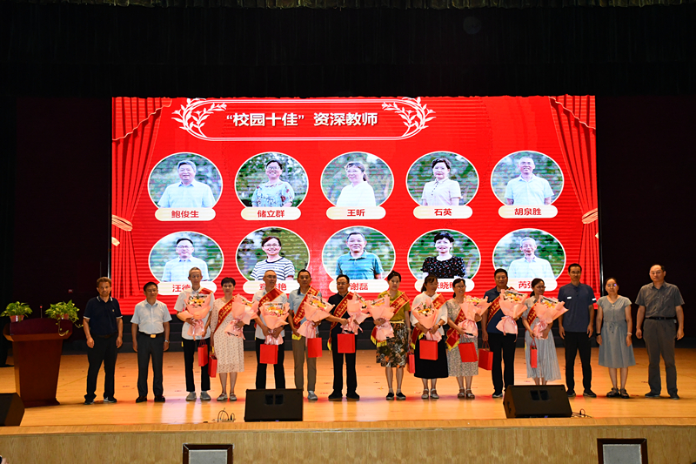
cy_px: 232
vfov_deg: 33.4
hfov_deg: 48.5
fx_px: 773
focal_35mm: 40
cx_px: 348
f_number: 5
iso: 3200
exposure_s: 1/200
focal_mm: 27
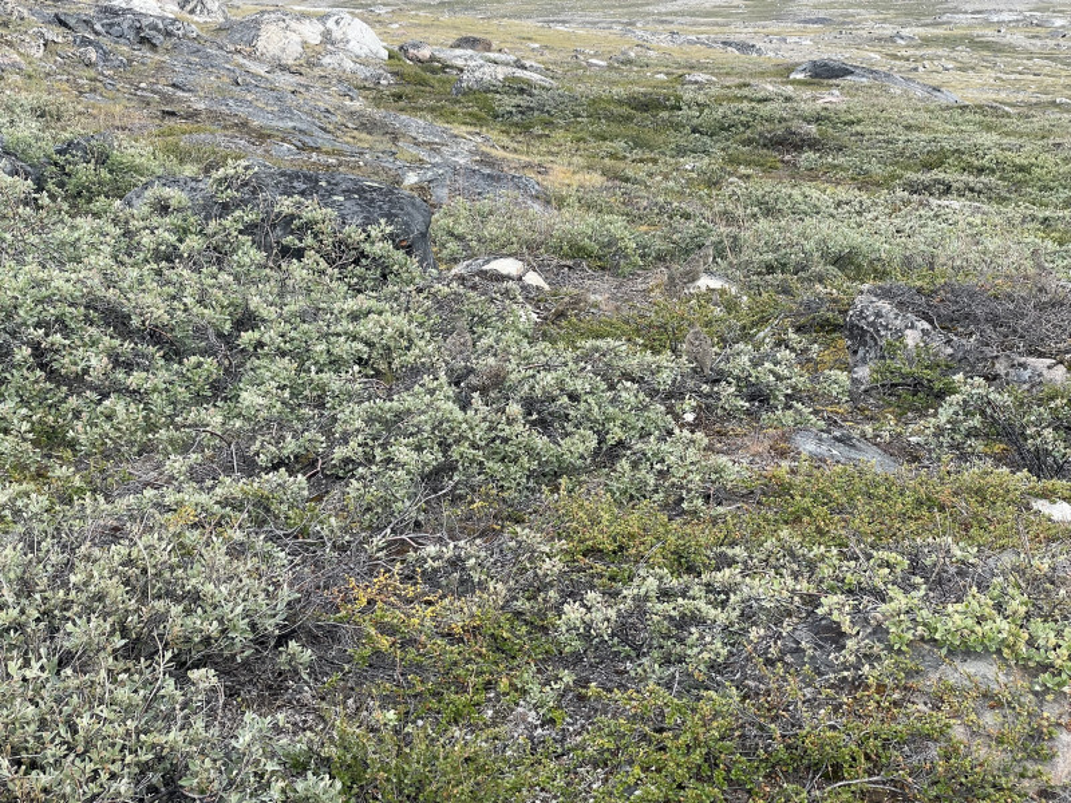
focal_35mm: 52
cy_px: 402
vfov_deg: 28.0
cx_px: 536
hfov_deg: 36.8
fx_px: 1609
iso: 25
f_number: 2
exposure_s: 1/249
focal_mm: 6
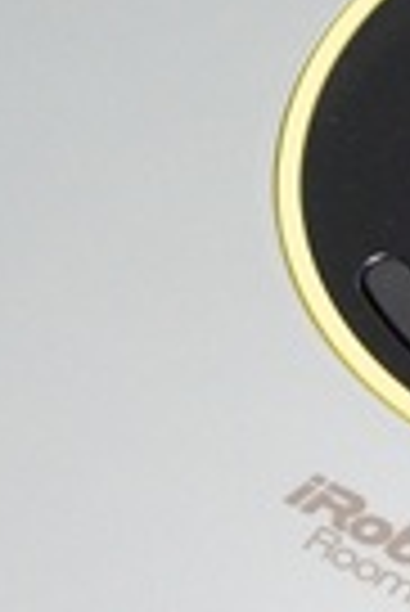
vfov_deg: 10.6
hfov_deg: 6.9
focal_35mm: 194
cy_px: 356
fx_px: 3306
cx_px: 698
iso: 2500
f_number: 5.6
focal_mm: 32
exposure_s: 1/60
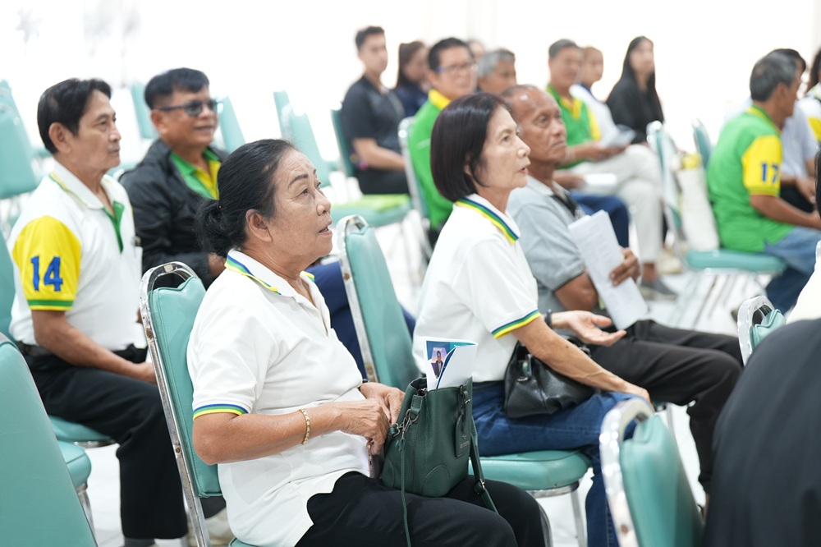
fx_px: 1596
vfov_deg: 19.4
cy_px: 274
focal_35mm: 70
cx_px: 410
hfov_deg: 28.9
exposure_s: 1/125
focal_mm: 70
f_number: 2.8
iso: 1000
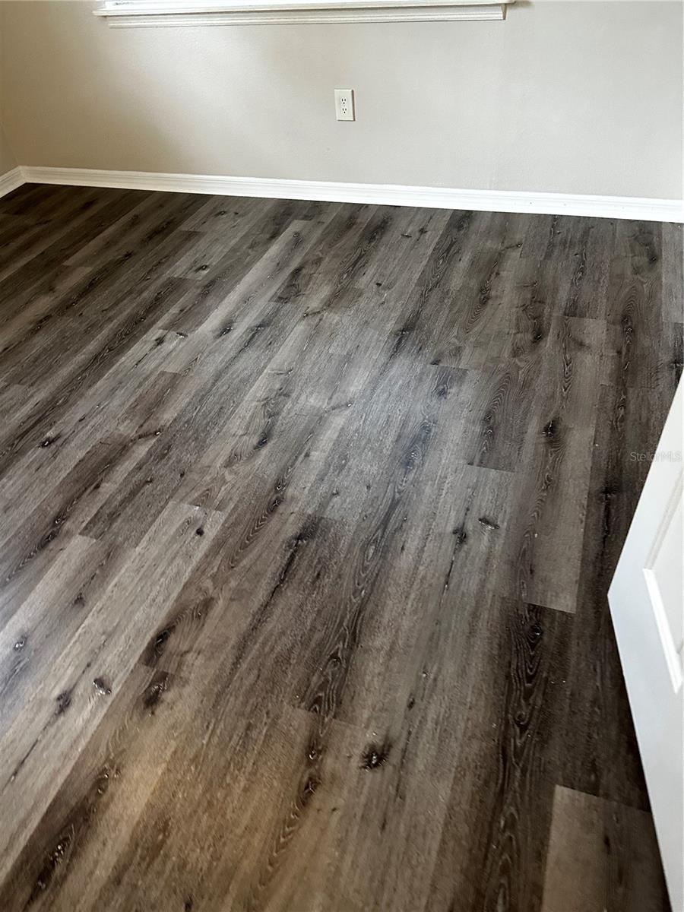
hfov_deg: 56.8
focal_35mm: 24
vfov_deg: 71.6
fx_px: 632
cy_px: 456
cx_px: 342
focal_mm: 6.86
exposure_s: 1/60
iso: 400
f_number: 1.78
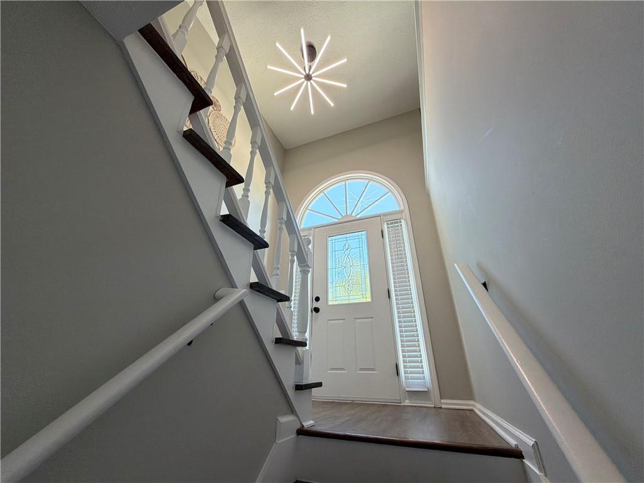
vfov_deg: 85.7
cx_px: 322
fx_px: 260
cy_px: 242
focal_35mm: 14
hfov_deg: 102.1
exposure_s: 1/120
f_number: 2.2
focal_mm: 2.22
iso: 125
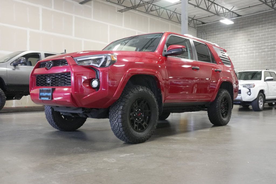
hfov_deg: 55.8
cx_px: 138
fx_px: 261
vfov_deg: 38.9
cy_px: 92
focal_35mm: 34
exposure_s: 1/60
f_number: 8
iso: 10000
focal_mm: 34
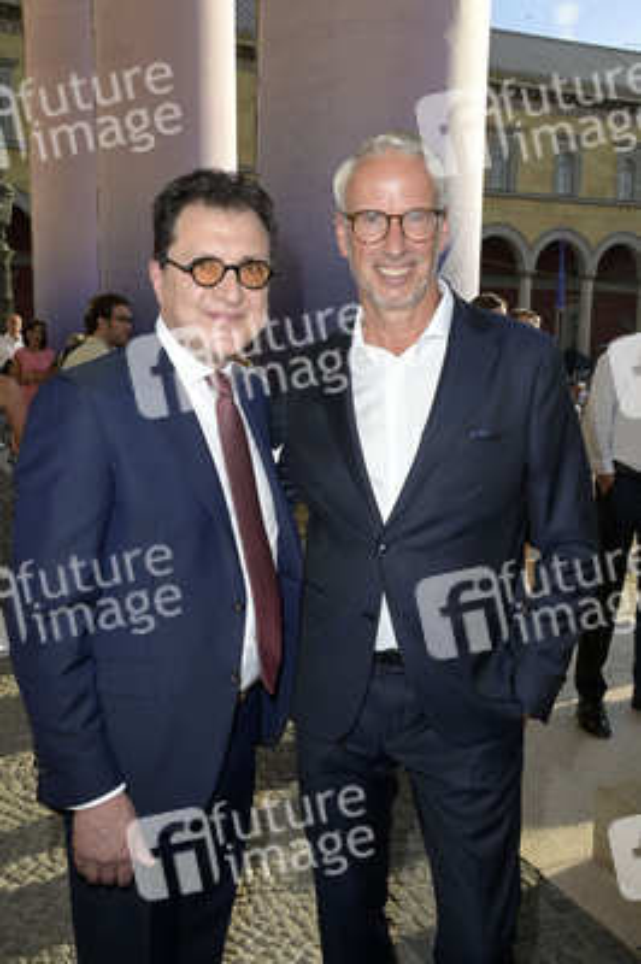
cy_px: 482
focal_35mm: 35
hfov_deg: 37.8
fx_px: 936
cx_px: 320
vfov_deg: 54.5
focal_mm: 35
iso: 800
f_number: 16
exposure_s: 1/250
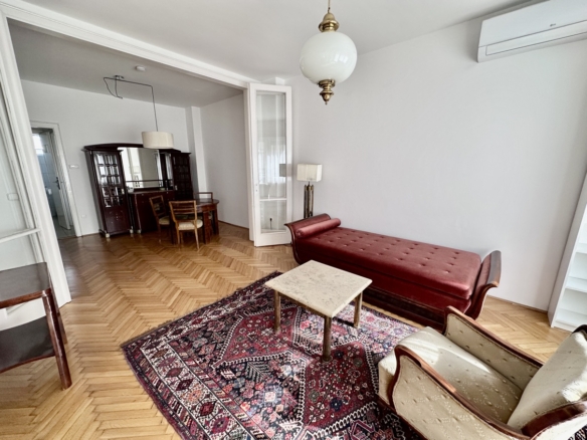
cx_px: 294
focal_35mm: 14
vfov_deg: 85.7
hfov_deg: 102.1
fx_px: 237
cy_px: 220
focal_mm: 2.22
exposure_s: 1/99
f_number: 2.2
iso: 125
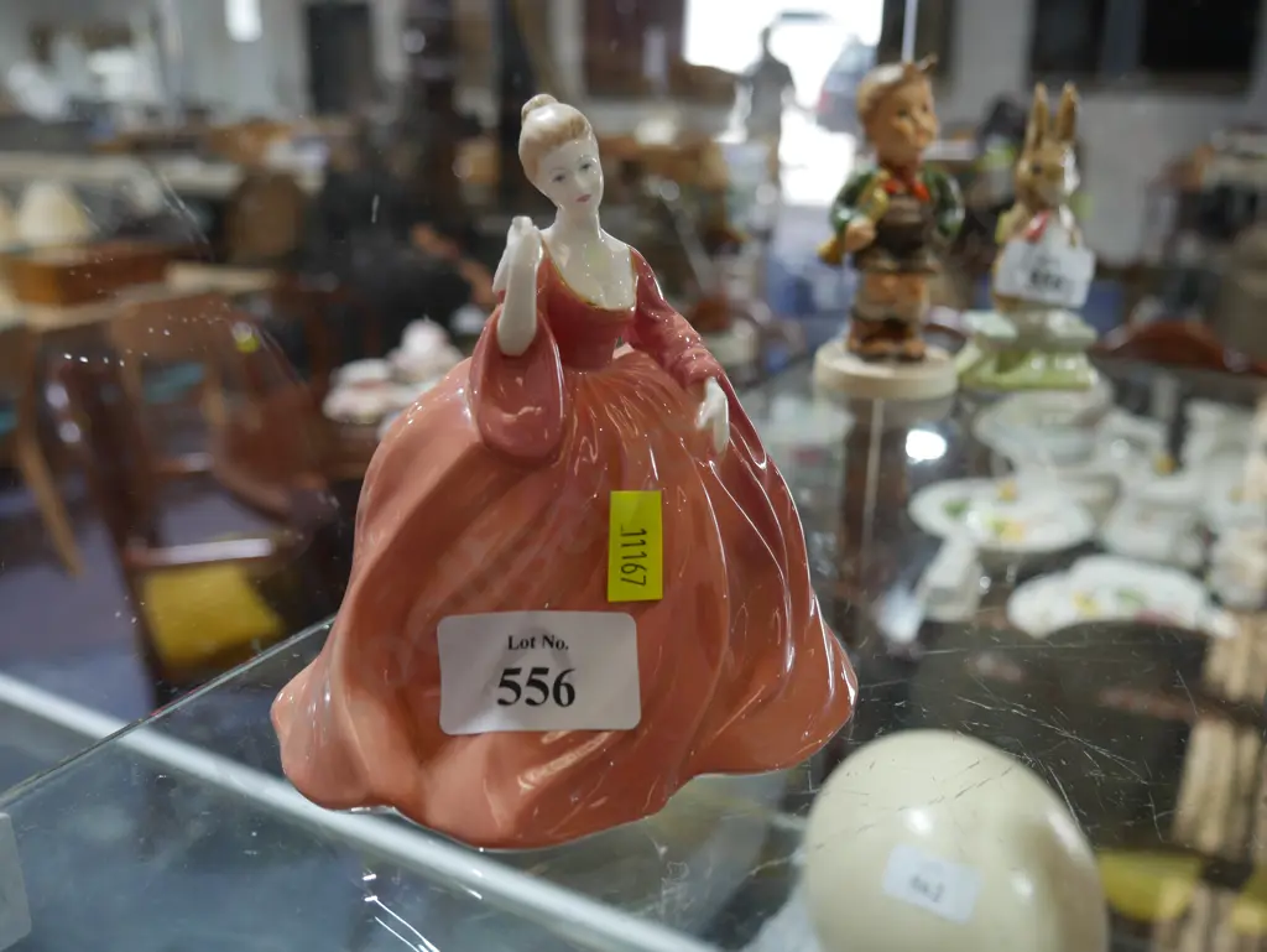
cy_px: 476
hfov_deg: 56.8
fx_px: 1172
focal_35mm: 32
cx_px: 634
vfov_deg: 44.2
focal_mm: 16
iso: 250
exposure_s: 1/60
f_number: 3.6
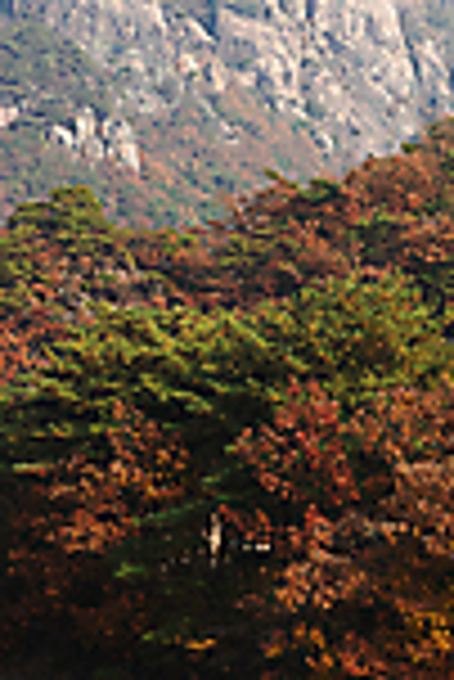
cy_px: 122
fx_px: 4303
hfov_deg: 6.0
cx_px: 596
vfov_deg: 9.0
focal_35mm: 228
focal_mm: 86
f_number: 5.6
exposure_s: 1/800
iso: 200
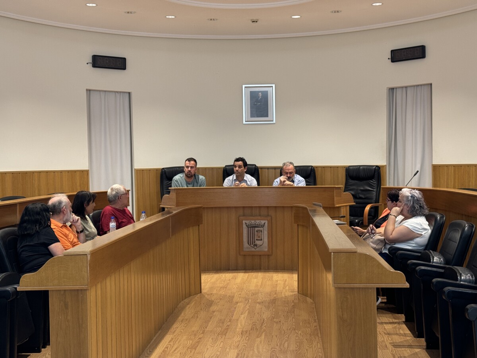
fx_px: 661
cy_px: 179
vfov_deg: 30.3
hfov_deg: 39.7
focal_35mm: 48
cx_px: 238
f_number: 1.78
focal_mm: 6.76
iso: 160
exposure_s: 1/50
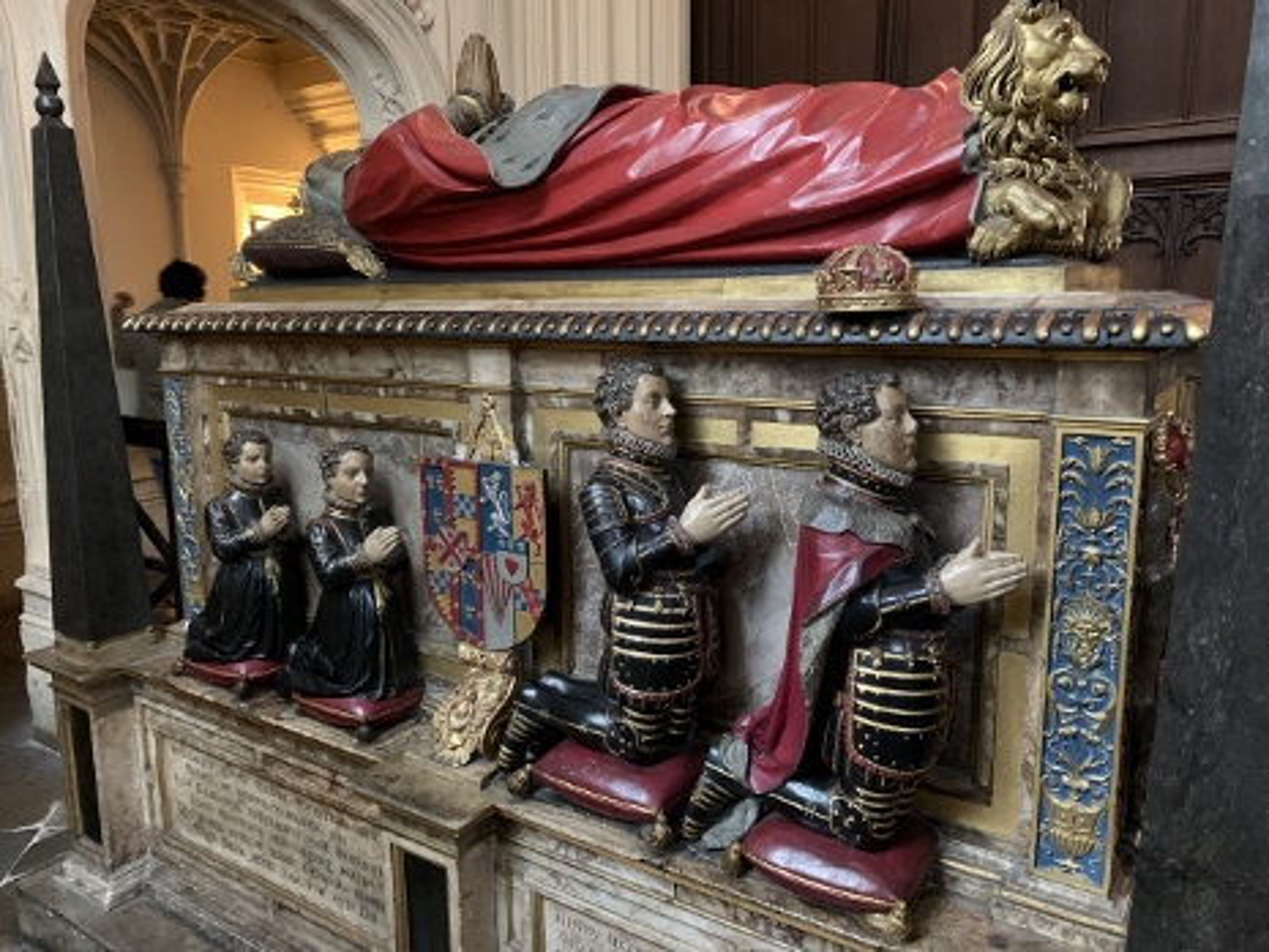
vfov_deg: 53.1
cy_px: 476
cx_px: 634
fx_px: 953
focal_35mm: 26
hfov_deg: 67.3
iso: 640
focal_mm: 4.25
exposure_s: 1/25
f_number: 1.8
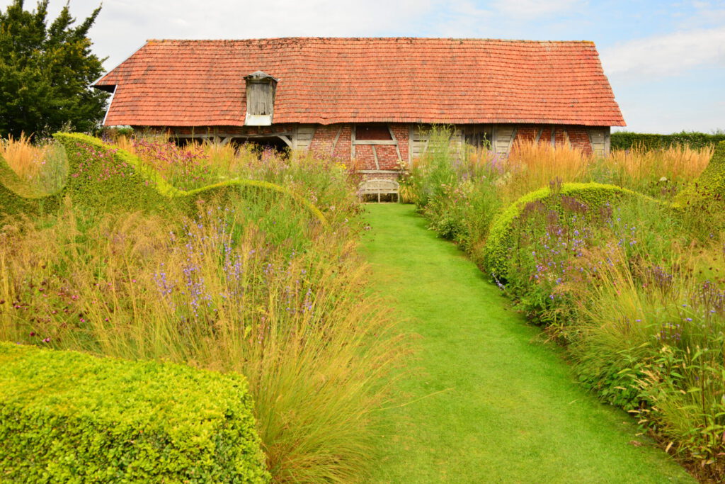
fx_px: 644
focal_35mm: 32
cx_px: 362
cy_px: 242
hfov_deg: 58.7
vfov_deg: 41.1
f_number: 13
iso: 2000
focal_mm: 32
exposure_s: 1/1250
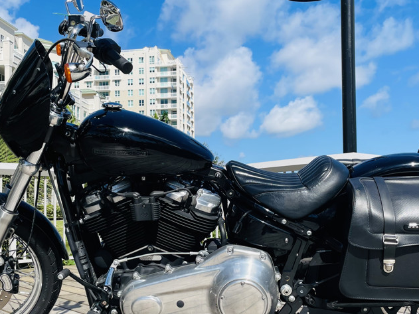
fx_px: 532
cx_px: 192
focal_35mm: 44
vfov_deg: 32.8
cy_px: 181
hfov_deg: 42.9
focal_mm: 4.2
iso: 32
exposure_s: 1/3731
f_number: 1.6
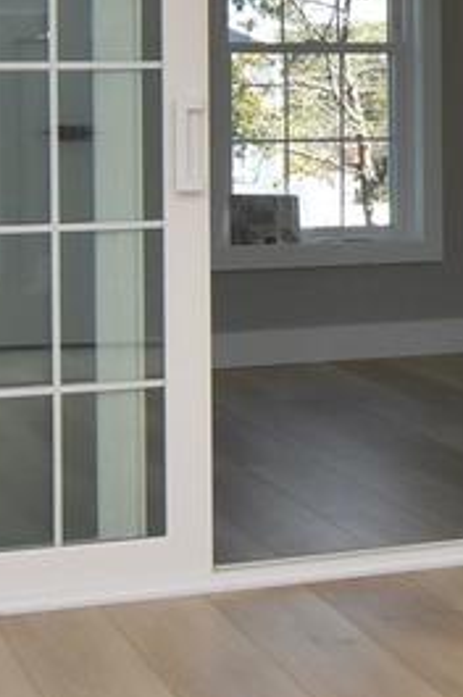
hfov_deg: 13.6
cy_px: 108
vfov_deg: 20.5
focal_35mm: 98
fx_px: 1895
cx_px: 547
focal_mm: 12
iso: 800
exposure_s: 1/200
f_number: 9
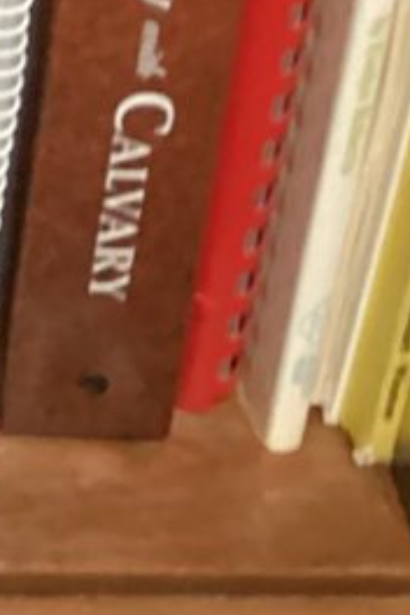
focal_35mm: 185
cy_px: -595
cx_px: -1178
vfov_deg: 10.3
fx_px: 3160
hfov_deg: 6.2
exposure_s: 1/24
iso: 640
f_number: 2.4
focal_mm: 3.3
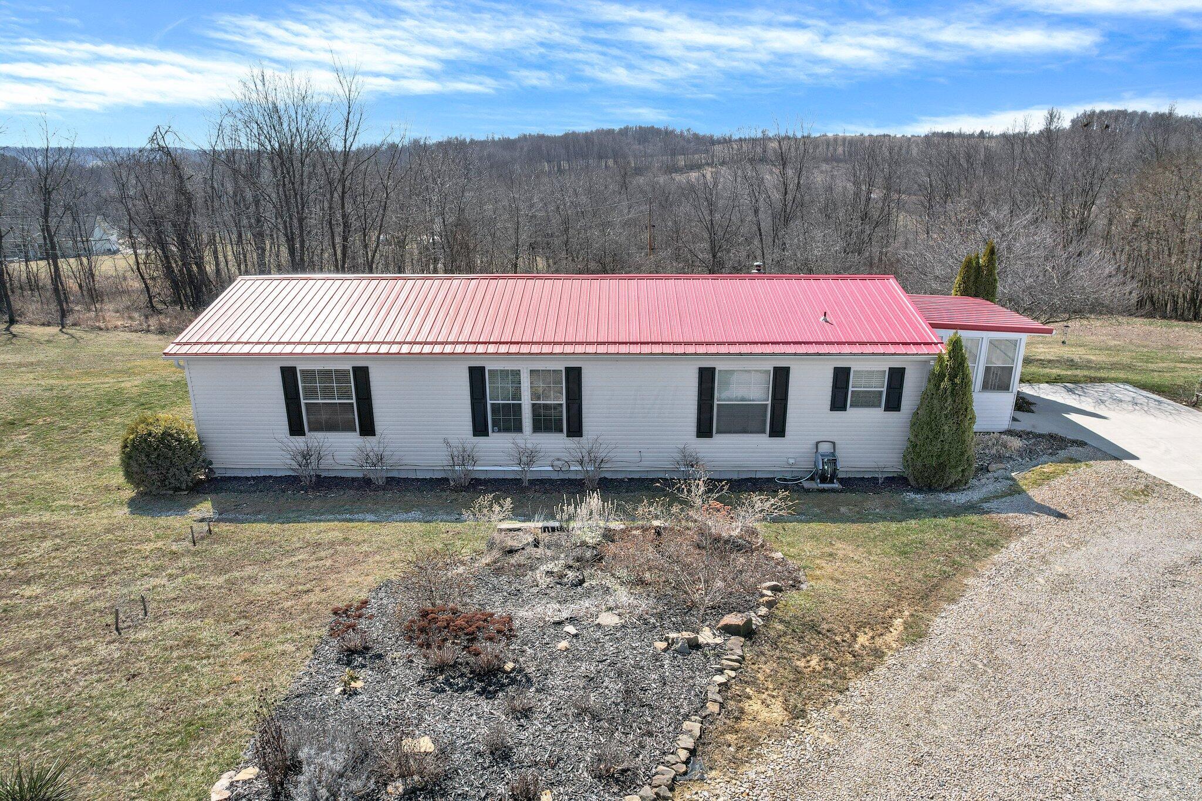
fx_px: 734
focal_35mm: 22
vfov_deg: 57.2
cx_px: 601
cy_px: 400
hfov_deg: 78.6
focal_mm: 8.38
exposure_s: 1/2500
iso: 140
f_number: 2.8
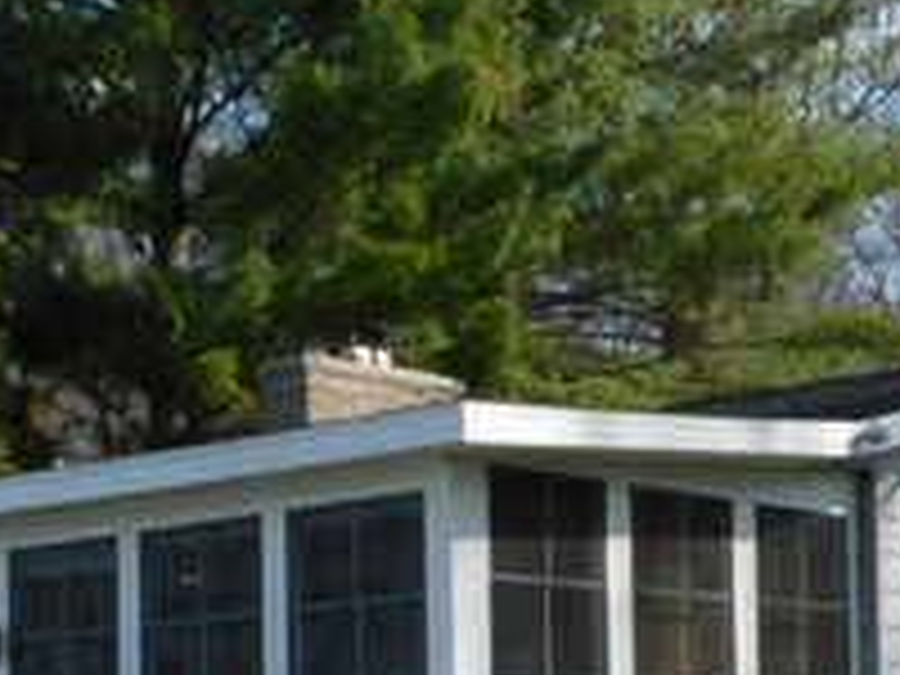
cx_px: 675
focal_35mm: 92
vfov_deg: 15.8
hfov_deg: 21.1
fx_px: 2392
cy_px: 662
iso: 125
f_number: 3.5
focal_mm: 6.3
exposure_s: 1/1000
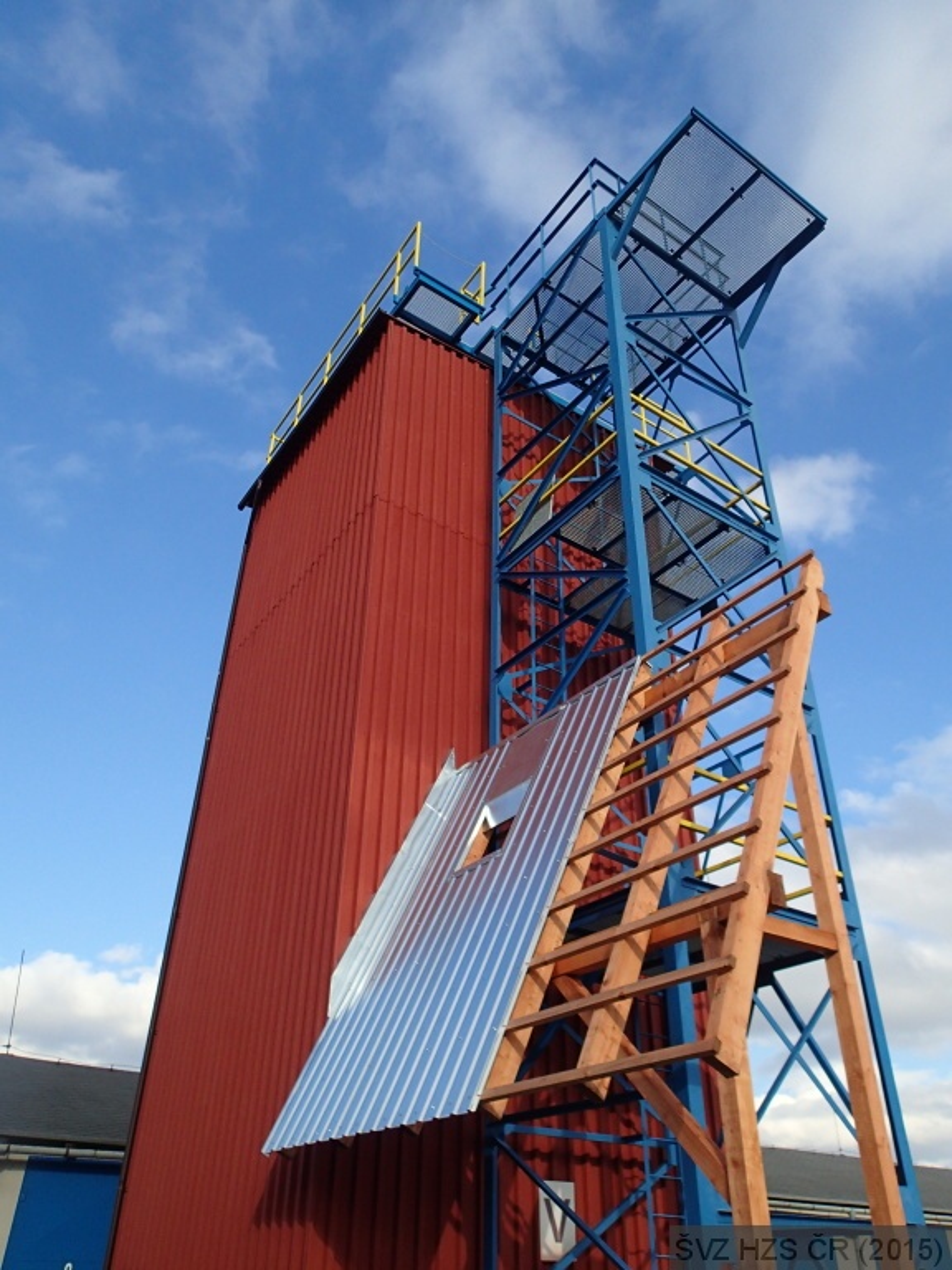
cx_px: 476
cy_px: 635
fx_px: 917
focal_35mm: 25
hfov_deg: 54.9
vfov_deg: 69.4
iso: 200
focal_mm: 4.5
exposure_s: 1/2000
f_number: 2.8
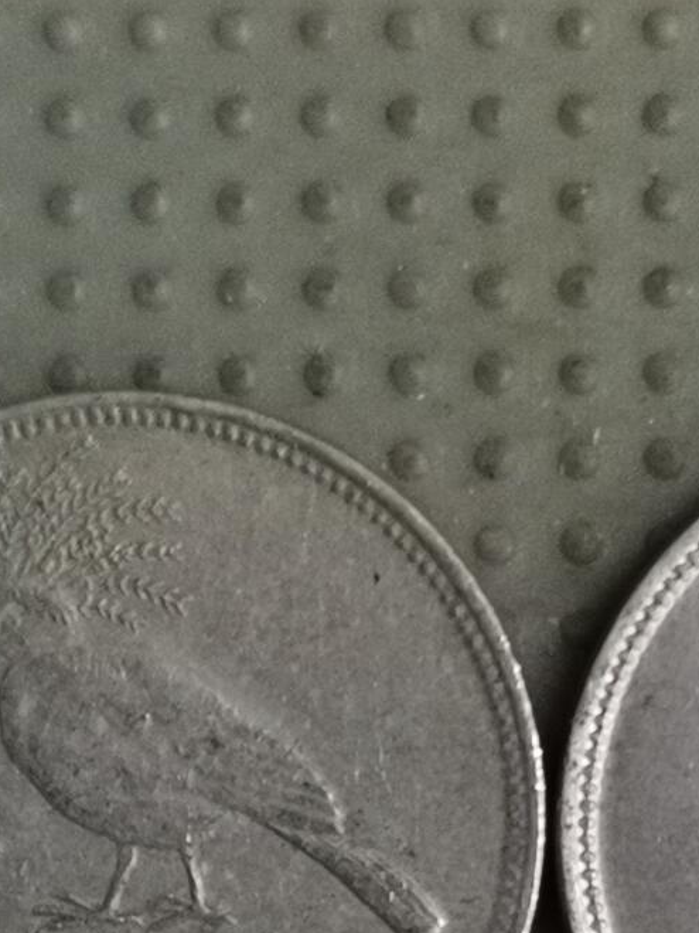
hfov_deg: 10.4
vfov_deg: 13.3
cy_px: 1261
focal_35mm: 142
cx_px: 532
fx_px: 3824
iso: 320
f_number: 1.8
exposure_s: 1/36
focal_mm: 4.75
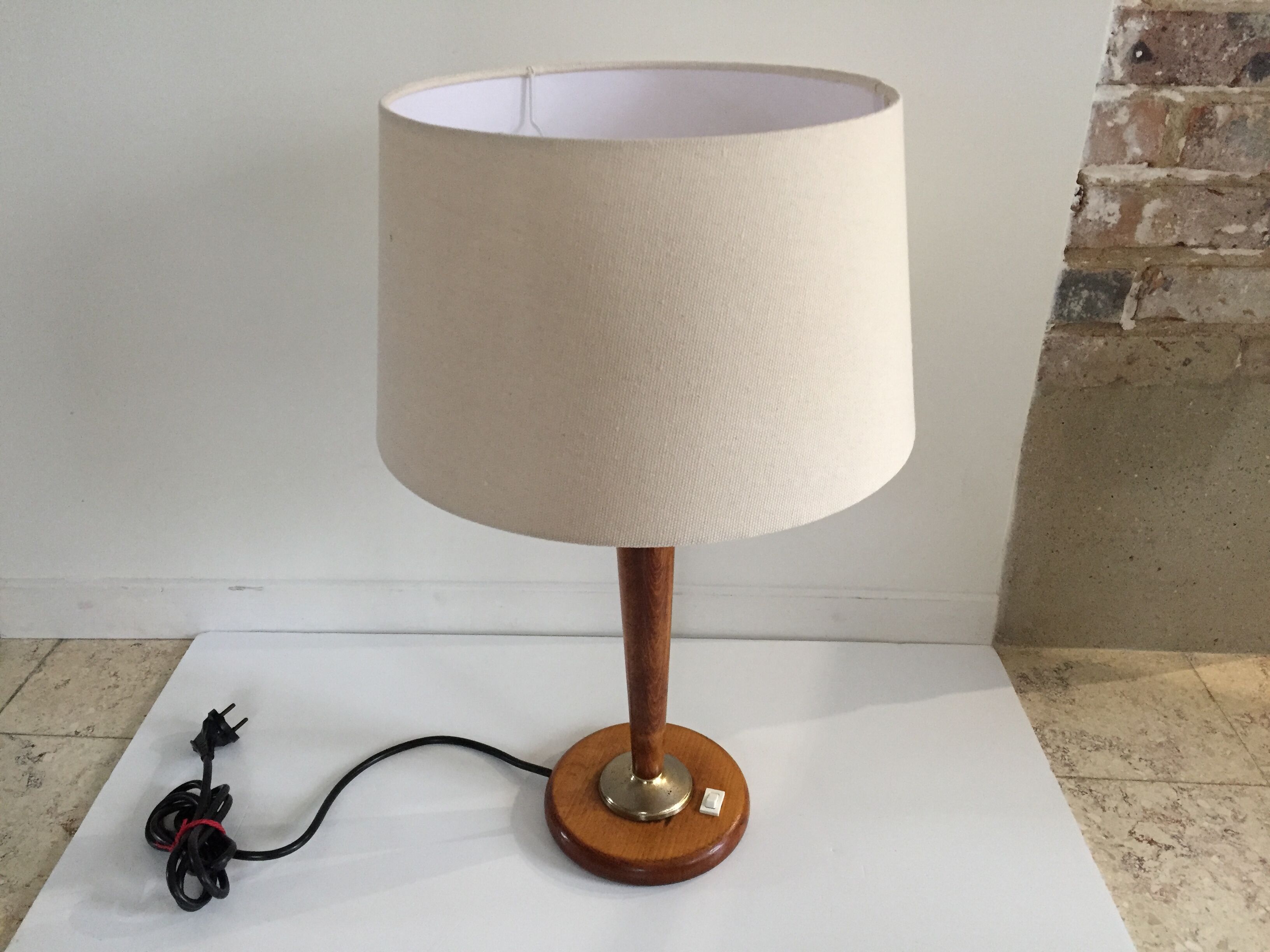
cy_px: 476
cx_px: 635
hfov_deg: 61.7
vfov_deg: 48.2
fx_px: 1064
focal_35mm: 29
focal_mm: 4.15
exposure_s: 1/33
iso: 200
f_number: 2.2
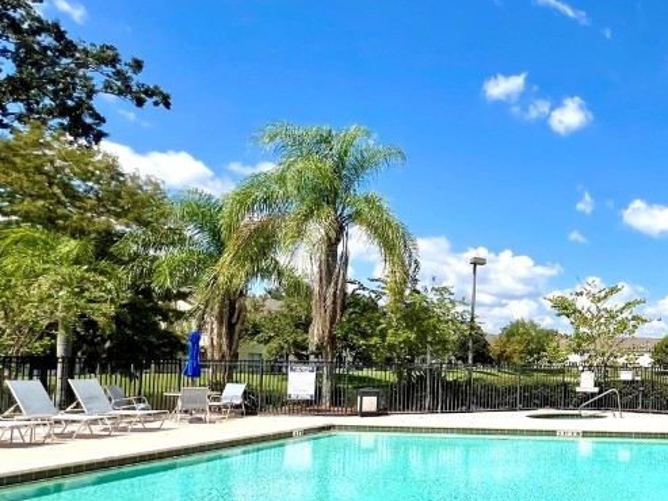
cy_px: 343
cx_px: 672
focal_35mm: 27
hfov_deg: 51.8
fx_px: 521
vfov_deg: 50.3
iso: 32
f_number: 1.8
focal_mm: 1.57
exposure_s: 1/2660
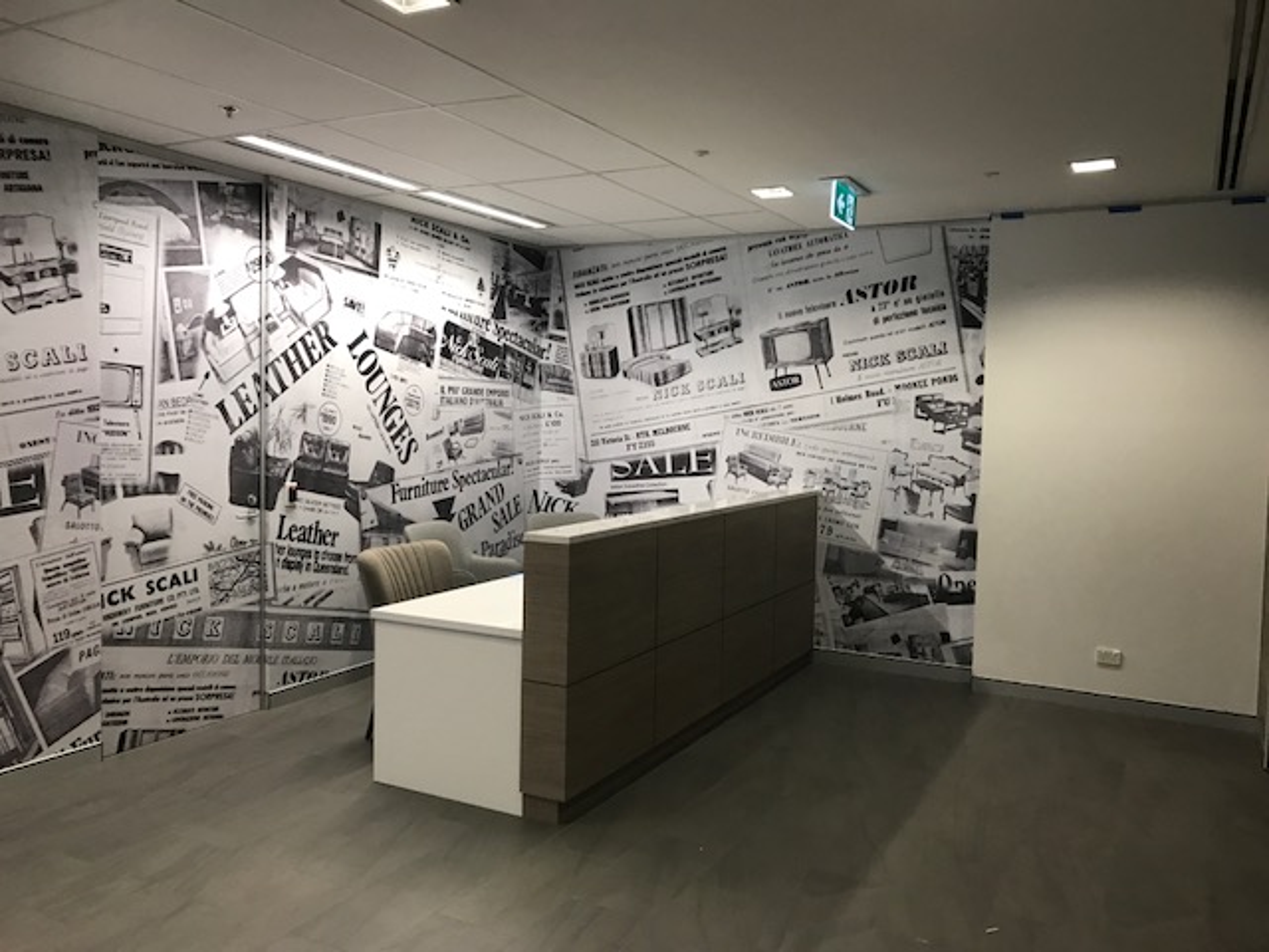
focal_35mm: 28
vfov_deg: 49.7
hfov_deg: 63.4
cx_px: 634
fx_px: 1026
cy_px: 476
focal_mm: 3.99
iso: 40
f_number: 1.8
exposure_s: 1/25
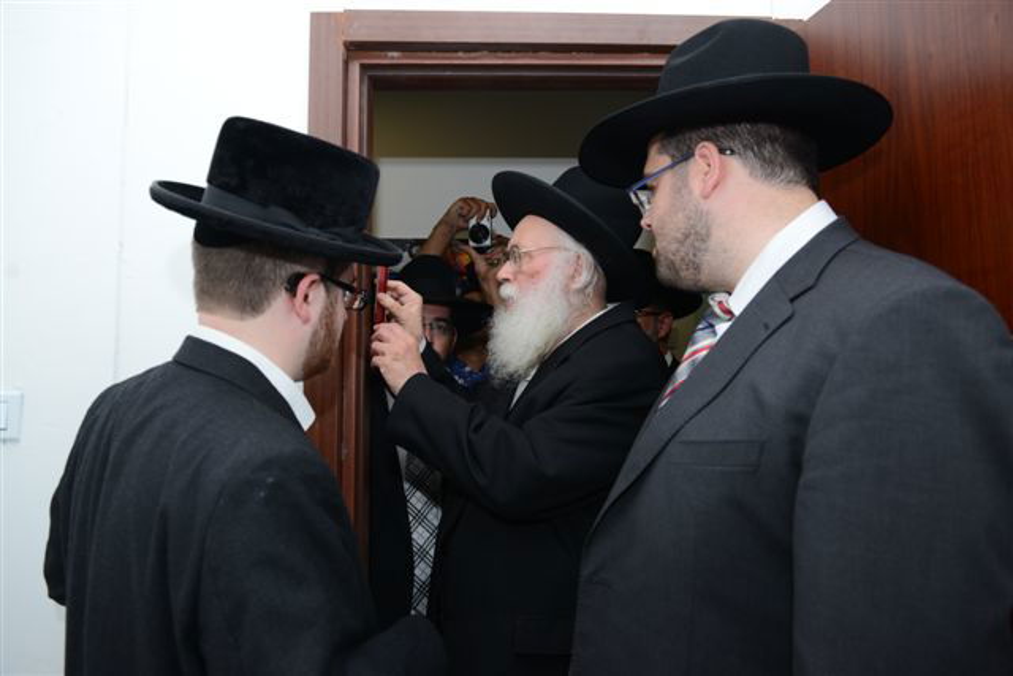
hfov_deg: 69.4
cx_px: 506
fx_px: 732
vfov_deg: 49.6
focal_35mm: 26
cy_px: 338
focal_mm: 26
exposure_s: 1/100
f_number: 4.5
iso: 125
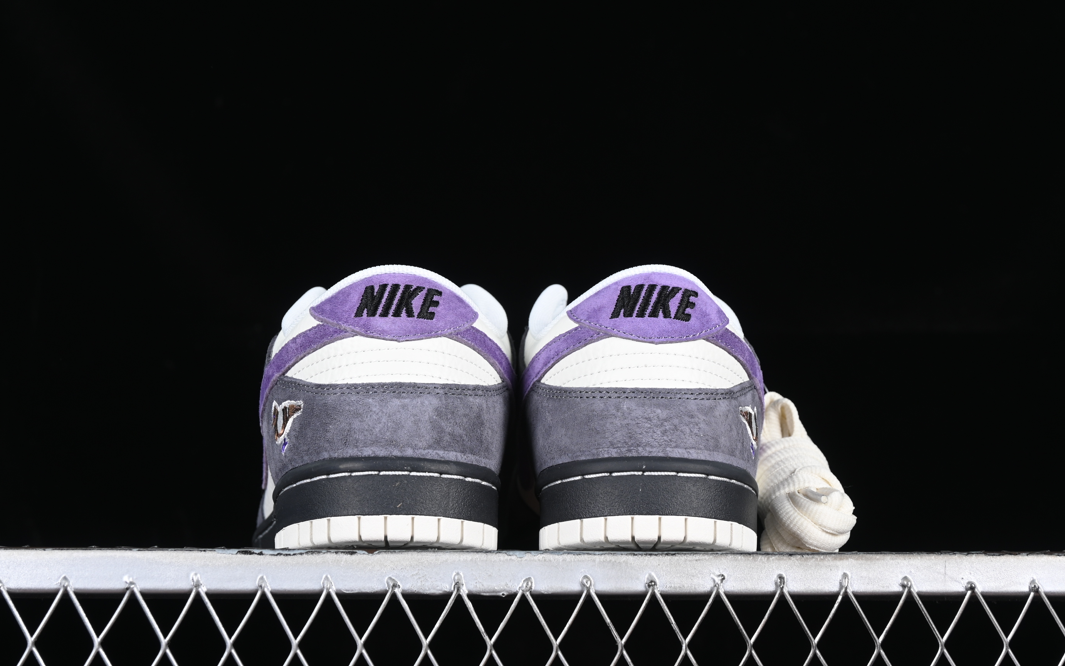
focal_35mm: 77
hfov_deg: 26.8
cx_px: 532
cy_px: 339
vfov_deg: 16.9
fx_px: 2235
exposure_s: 1/80
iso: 160
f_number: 7.1
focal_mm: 50
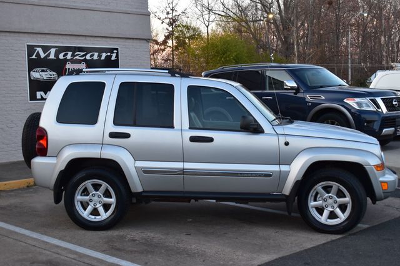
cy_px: 133
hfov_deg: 37.9
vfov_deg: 25.7
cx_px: 200
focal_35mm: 52
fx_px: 583
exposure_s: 1/20
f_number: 6.3
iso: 400
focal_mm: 35
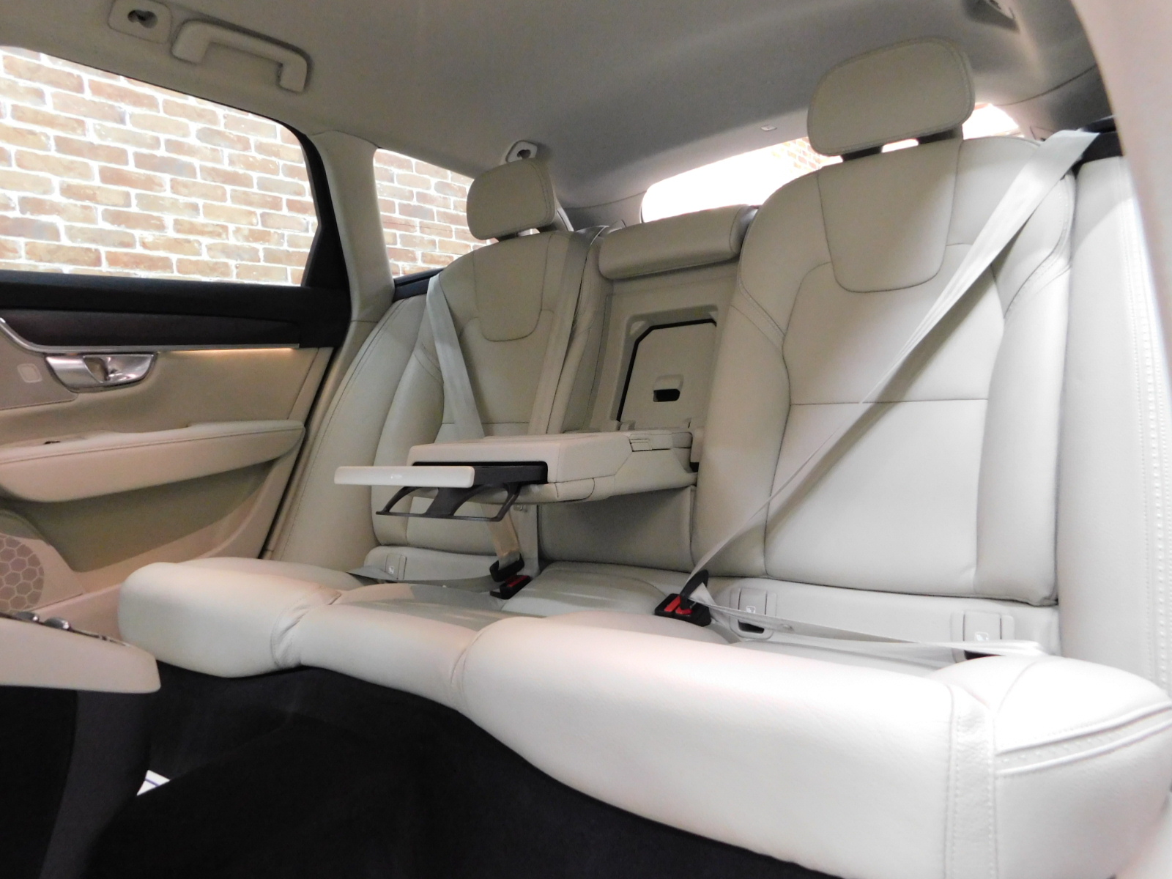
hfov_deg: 73.9
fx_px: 779
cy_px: 440
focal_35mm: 23
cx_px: 586
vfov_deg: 58.9
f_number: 3
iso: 640
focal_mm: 4
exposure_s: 1/8
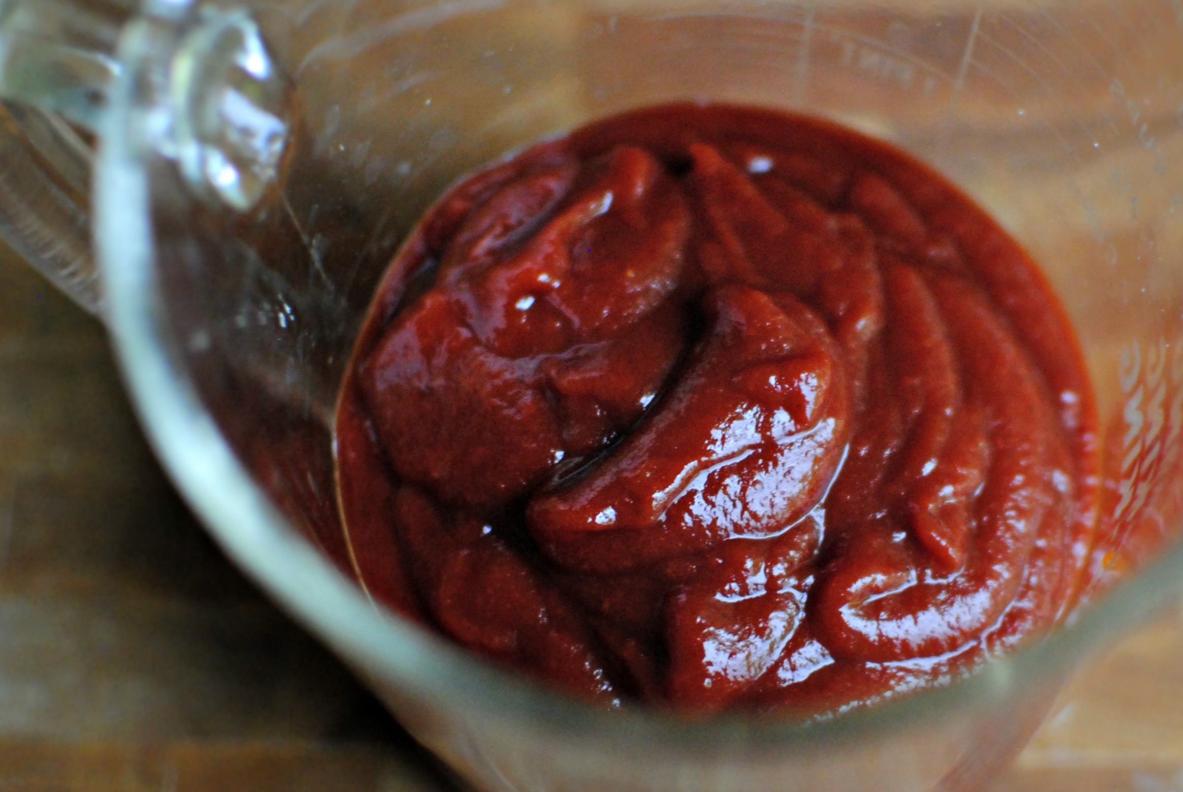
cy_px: 391
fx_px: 2458
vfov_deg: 18.3
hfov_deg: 27.0
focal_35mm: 75
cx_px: 724
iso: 800
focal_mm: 35
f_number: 1.8
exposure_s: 1/60
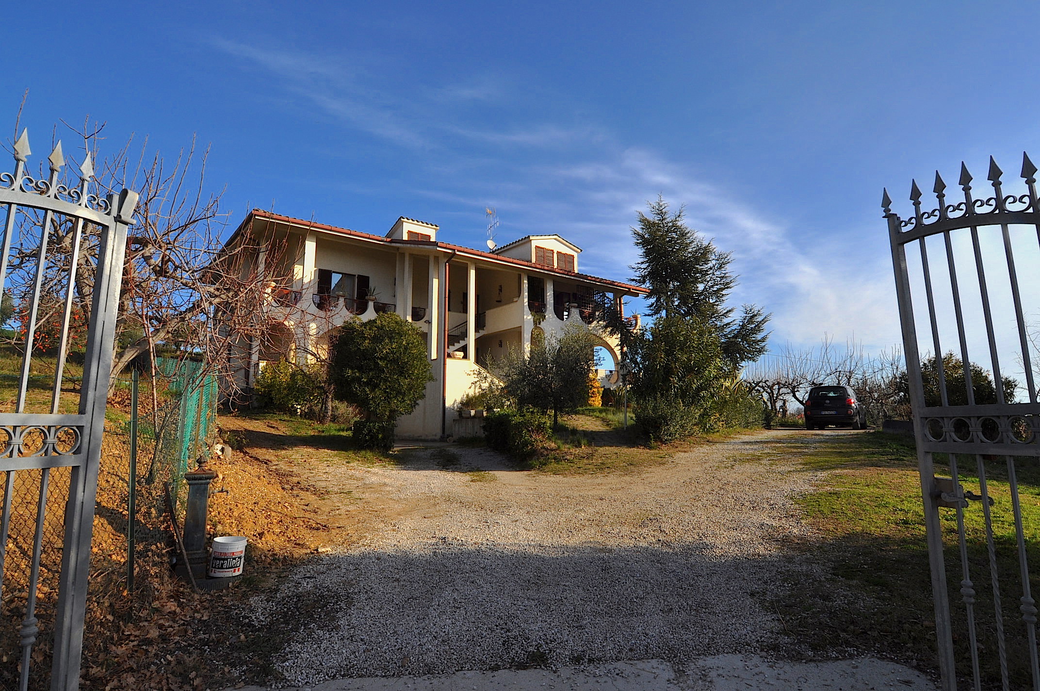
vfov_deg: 67.2
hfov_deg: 90.1
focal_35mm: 18
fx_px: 519
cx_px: 520
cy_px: 346
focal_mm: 12
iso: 200
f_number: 16
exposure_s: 1/200
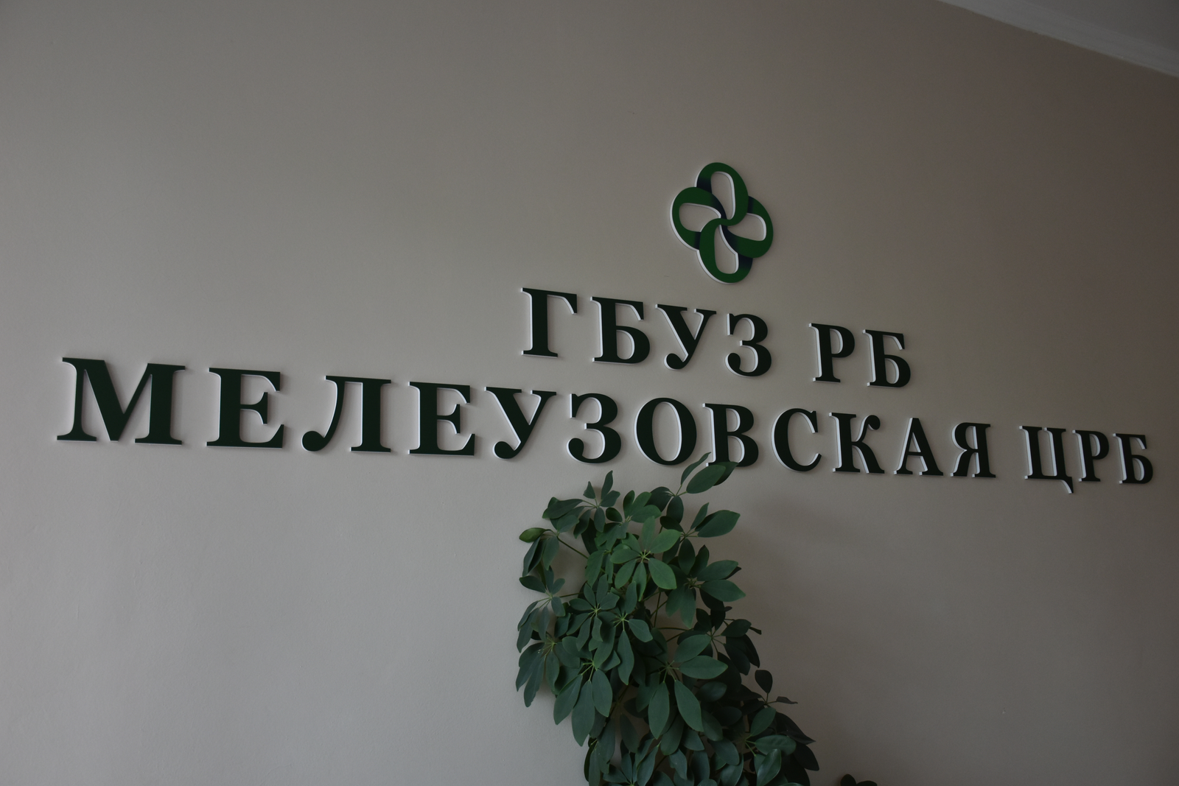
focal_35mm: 33
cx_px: 590
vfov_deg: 40.0
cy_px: 393
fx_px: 1081
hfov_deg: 57.2
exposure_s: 1/250
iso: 560
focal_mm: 22
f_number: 3.5
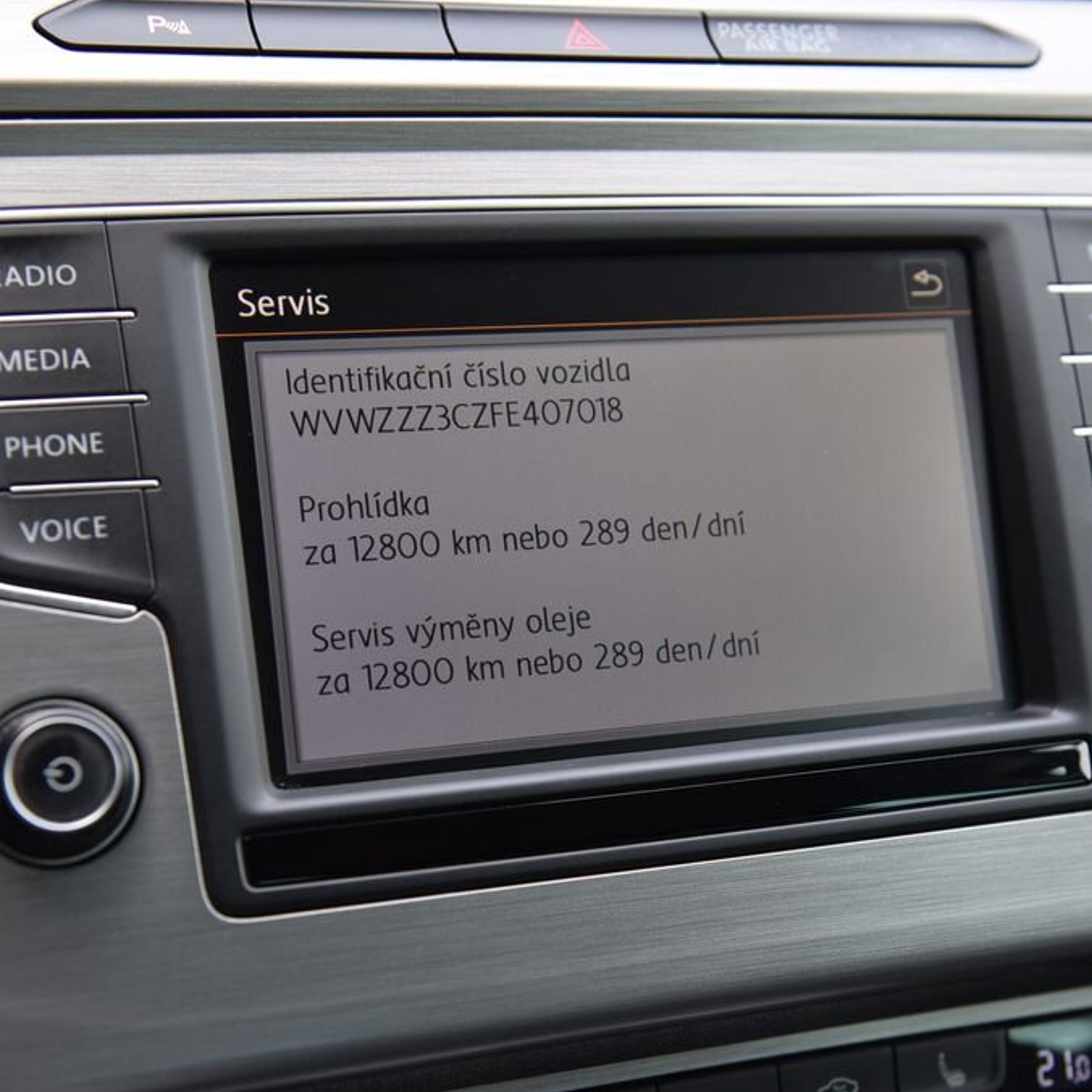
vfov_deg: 25.7
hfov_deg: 25.7
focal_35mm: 67
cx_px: 594
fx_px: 2391
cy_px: 546
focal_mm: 52
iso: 500
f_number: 4.5
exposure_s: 1/80
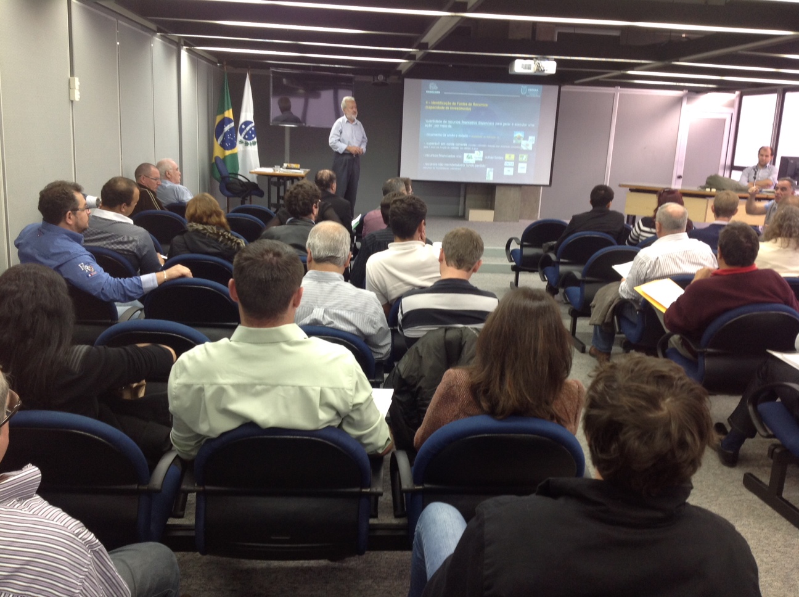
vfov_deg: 40.6
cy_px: 298
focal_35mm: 35
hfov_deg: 52.7
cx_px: 400
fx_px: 807
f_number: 2.4
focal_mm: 4.28
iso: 64
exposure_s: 1/15
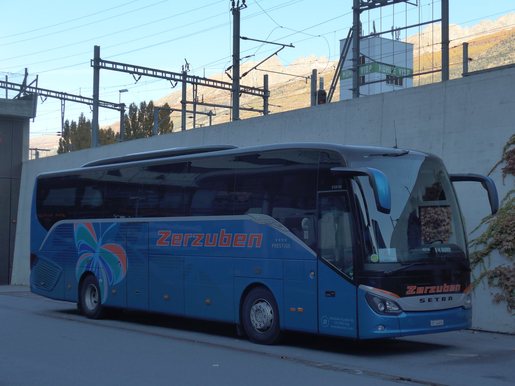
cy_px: 193
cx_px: 258
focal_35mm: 59
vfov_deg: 24.8
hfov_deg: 32.7
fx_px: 878
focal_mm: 12
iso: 160
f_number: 3.5
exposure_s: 1/320
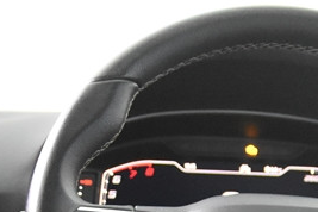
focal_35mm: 138
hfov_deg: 14.7
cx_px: 280
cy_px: 377
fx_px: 1219
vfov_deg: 9.5
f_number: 3
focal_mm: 24
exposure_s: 1/40
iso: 6400
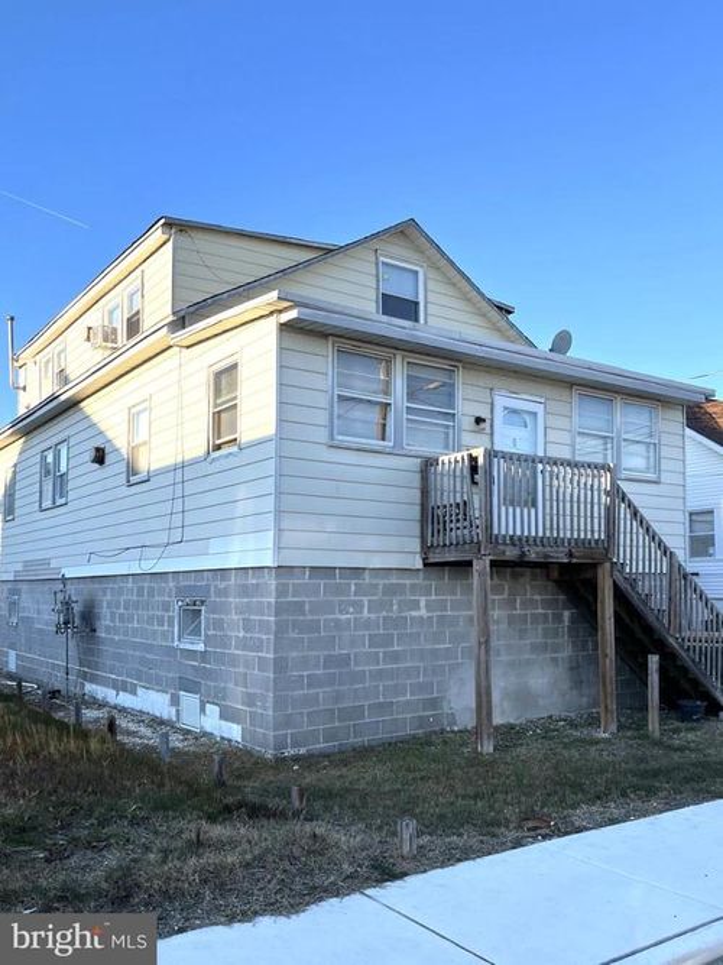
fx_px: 724
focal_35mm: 26
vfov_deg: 67.3
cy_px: 482
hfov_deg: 53.0
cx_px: 362
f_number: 1.6
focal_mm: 5.1
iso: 50
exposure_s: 1/1140
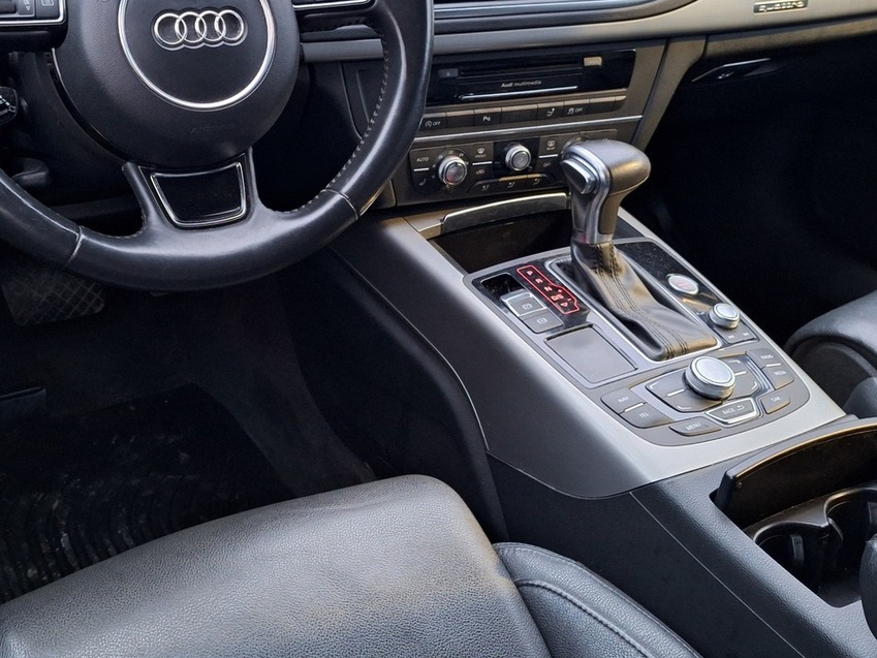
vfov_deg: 36.1
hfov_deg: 47.1
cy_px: 180
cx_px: 296
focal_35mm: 39
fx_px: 988
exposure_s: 1/20
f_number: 1.8
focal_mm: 5.54
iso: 640
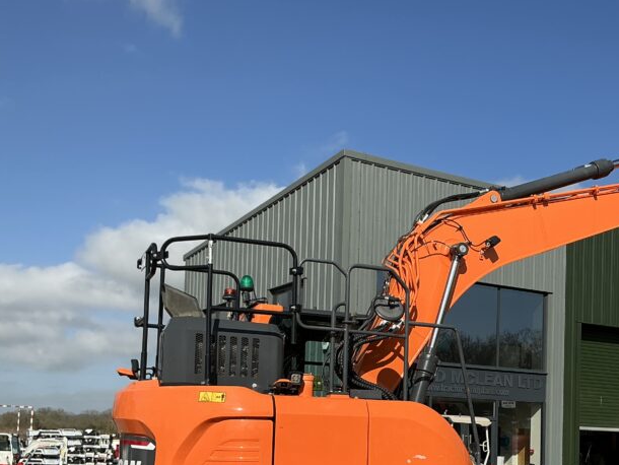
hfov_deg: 39.7
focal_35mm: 47
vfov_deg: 30.0
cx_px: 437
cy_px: 388
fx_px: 841
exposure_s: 1/2320
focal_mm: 3
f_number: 1.8
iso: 25
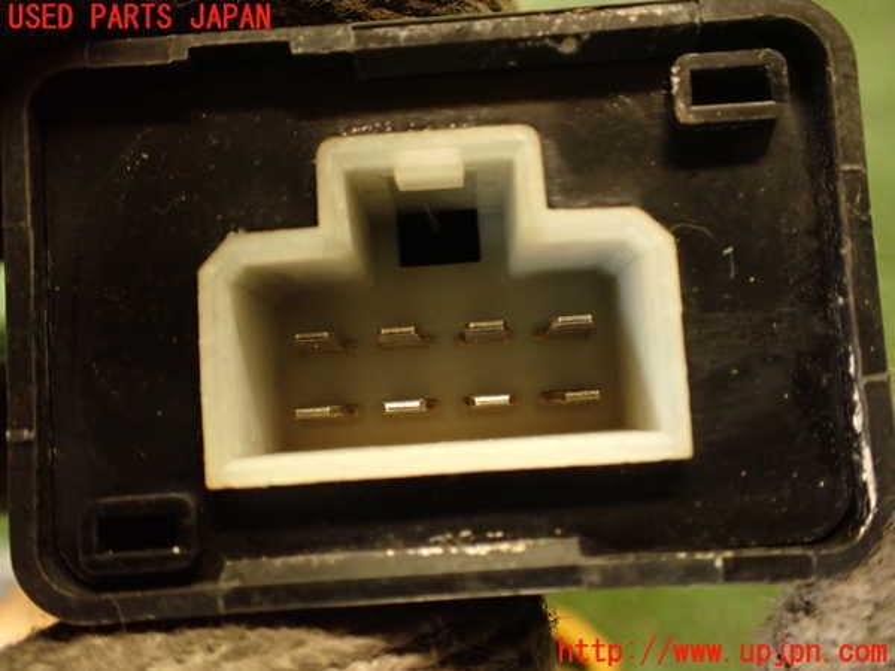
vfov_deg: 44.2
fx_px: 827
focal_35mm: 32
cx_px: 448
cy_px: 336
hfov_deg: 56.8
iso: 500
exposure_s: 1/30
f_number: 2.4
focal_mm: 5.79
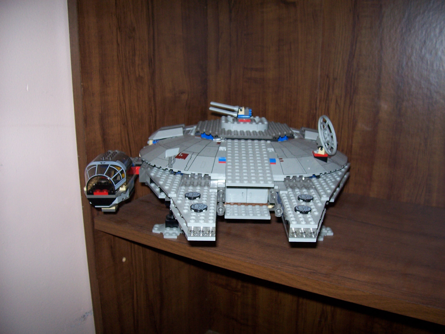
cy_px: 167
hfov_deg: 54.0
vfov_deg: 41.8
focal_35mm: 34
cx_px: 222
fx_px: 437
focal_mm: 5.6
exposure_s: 1/60
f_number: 2.7
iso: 125
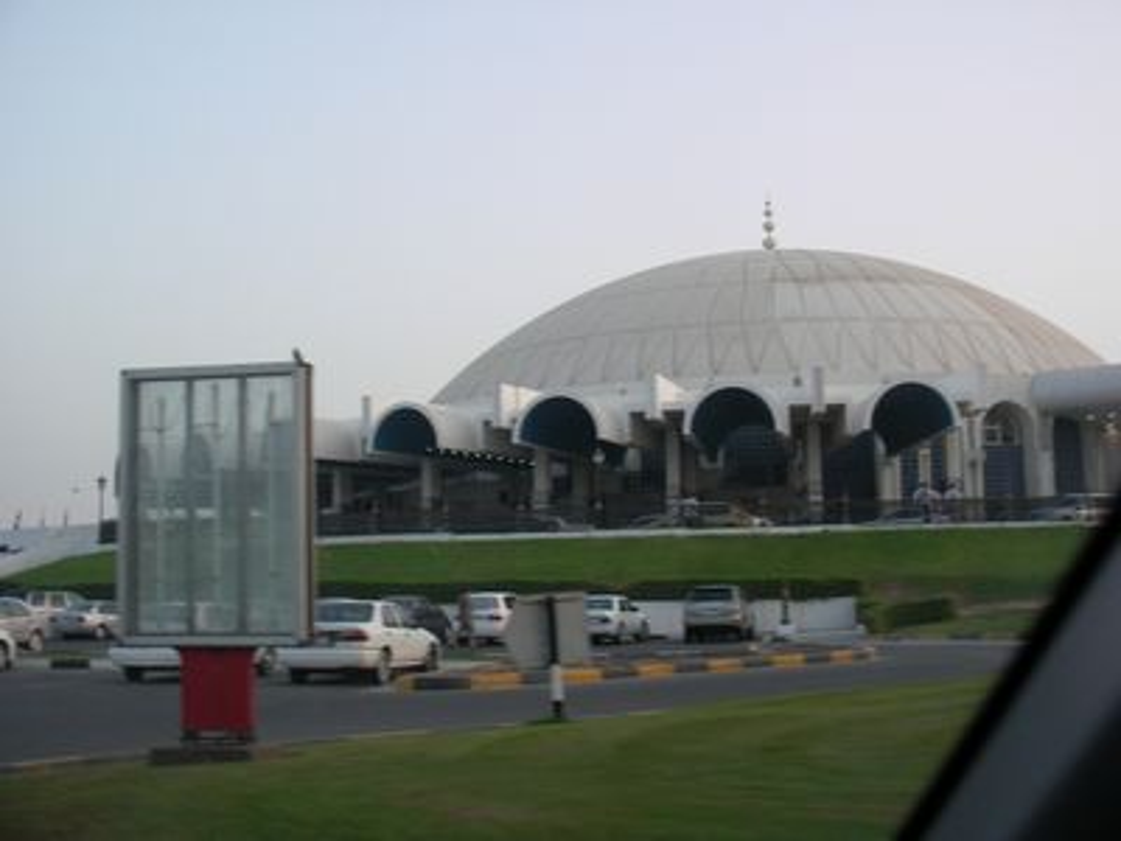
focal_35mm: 57
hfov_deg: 33.8
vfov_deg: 25.7
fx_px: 1846
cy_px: 420
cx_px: 560
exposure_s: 1/33.4
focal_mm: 8.7
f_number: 3.6
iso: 60
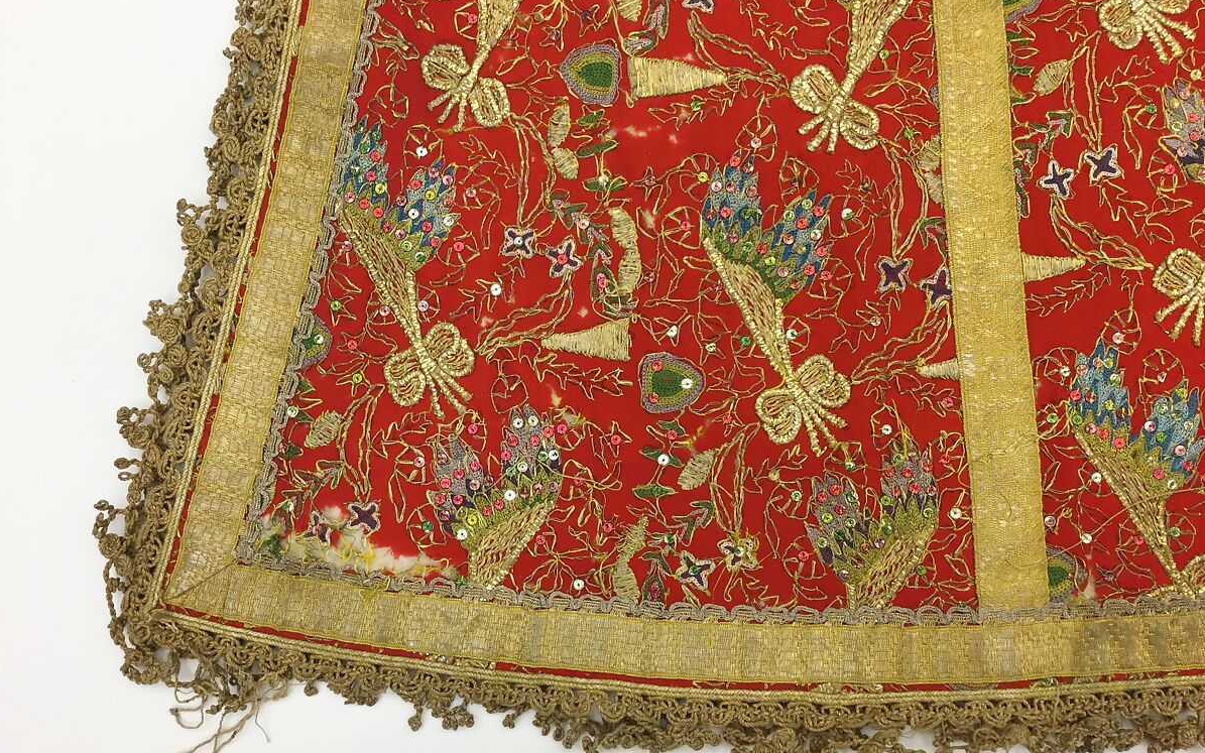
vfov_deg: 38.3
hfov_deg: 58.1
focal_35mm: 33
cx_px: 602
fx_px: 1084
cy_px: 368
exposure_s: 1/40
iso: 25
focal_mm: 3.3
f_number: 2.4
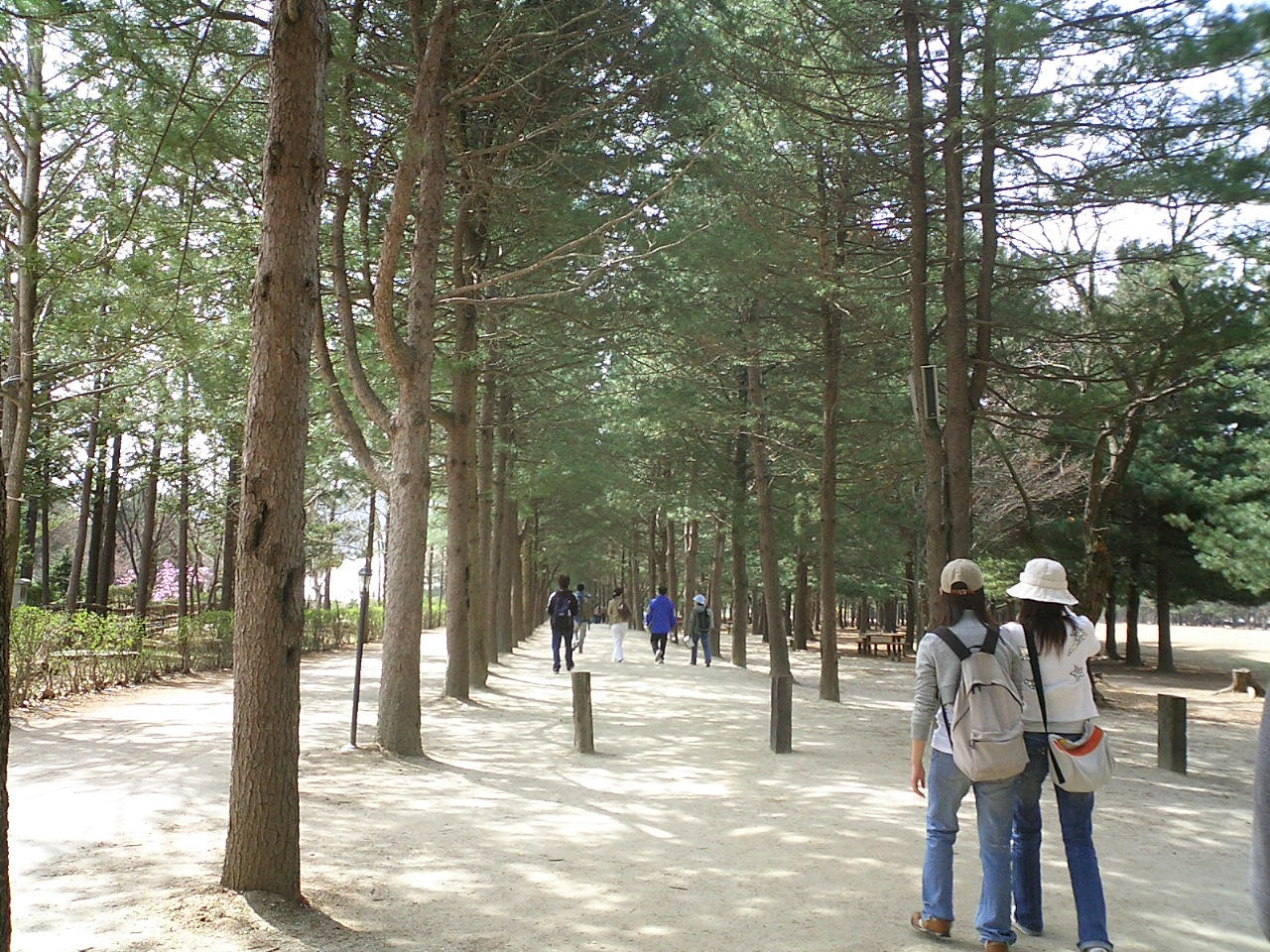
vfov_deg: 38.7
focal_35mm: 37
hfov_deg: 50.1
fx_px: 1357
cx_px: 635
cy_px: 476
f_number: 3.5
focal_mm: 5.6
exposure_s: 1/160
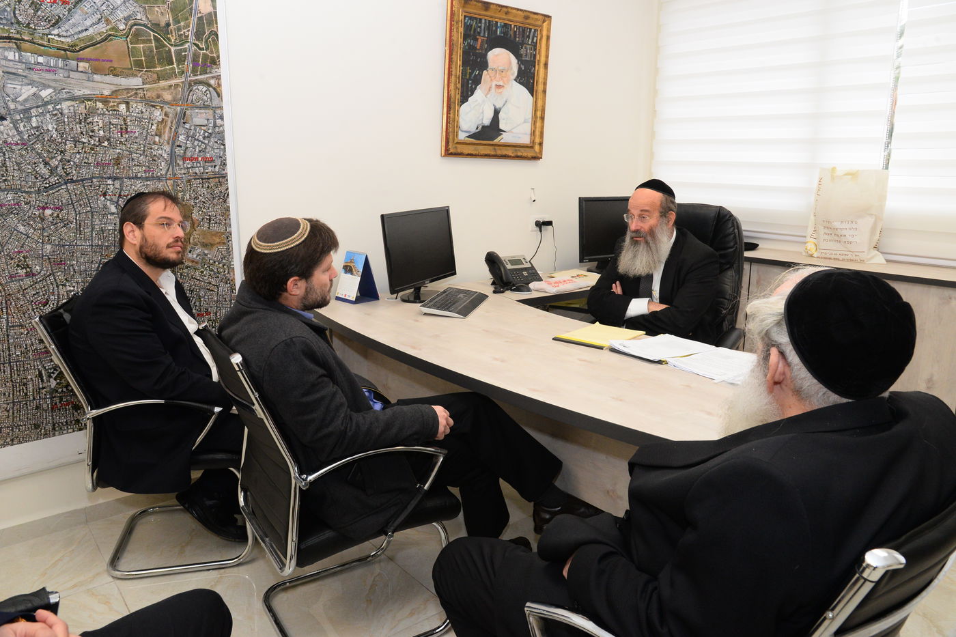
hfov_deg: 73.8
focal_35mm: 24
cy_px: 318
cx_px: 478
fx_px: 637
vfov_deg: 53.1
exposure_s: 1/125
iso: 2500
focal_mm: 24
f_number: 9
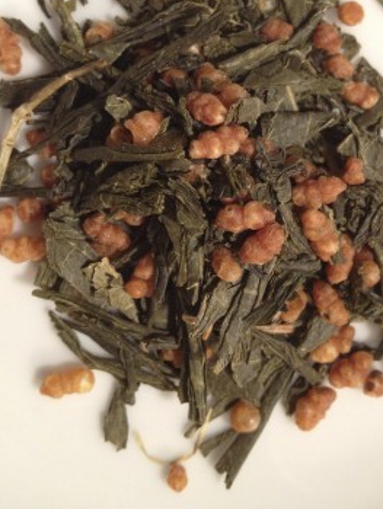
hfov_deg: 30.2
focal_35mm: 48
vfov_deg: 39.1
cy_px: 164
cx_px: 224
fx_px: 707
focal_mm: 4.28
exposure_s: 1/20
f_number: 2.4
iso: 160
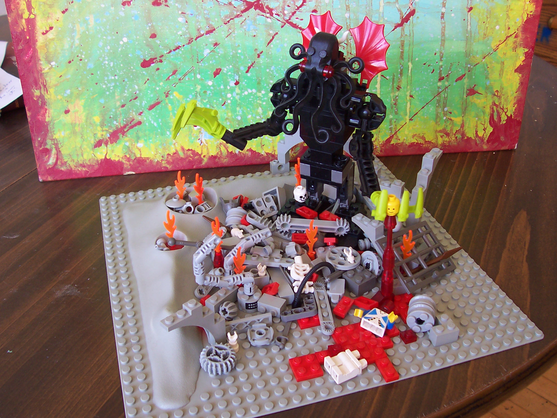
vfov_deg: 38.7
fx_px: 595
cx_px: 278
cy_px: 209
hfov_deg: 50.1
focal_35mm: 37
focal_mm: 5.6
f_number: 2.8
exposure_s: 1/45
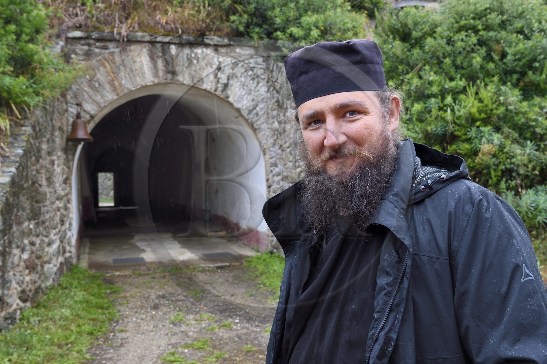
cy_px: 182
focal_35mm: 38
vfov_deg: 35.0
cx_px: 274
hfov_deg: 50.7
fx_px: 577
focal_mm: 38
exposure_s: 1/160
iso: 800
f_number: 10
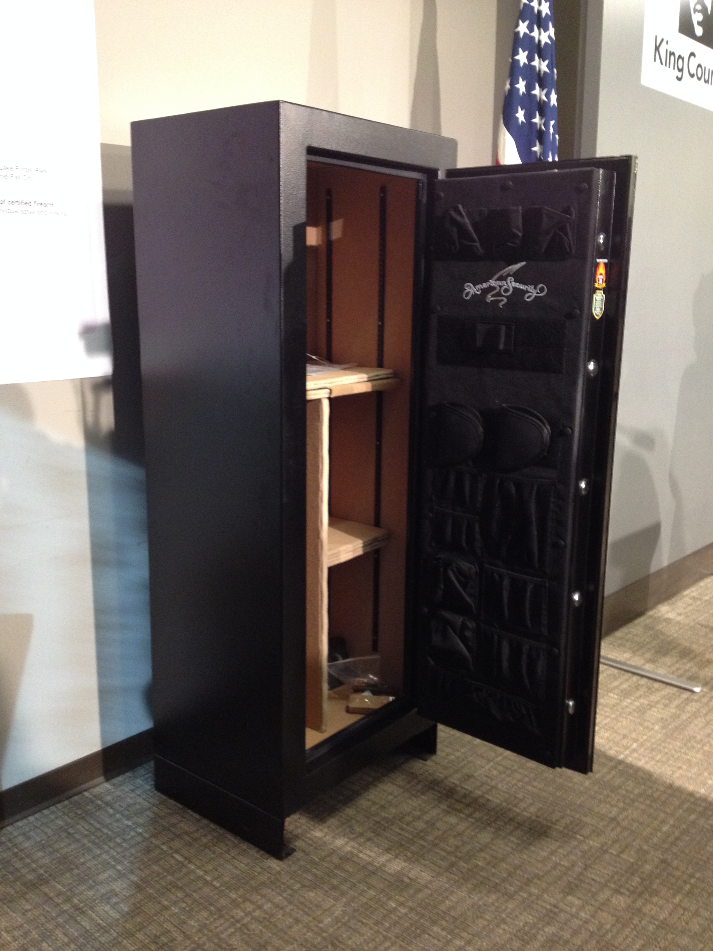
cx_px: 356
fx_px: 961
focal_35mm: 35
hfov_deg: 40.7
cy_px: 476
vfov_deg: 52.6
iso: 250
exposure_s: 1/20
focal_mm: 4.28
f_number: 2.4
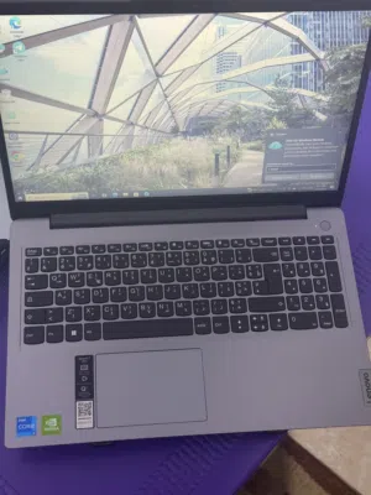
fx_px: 686
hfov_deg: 30.3
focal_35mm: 48
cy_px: 248
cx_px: 186
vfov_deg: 39.7
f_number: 1.78
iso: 200
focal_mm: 6.86
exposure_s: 1/50
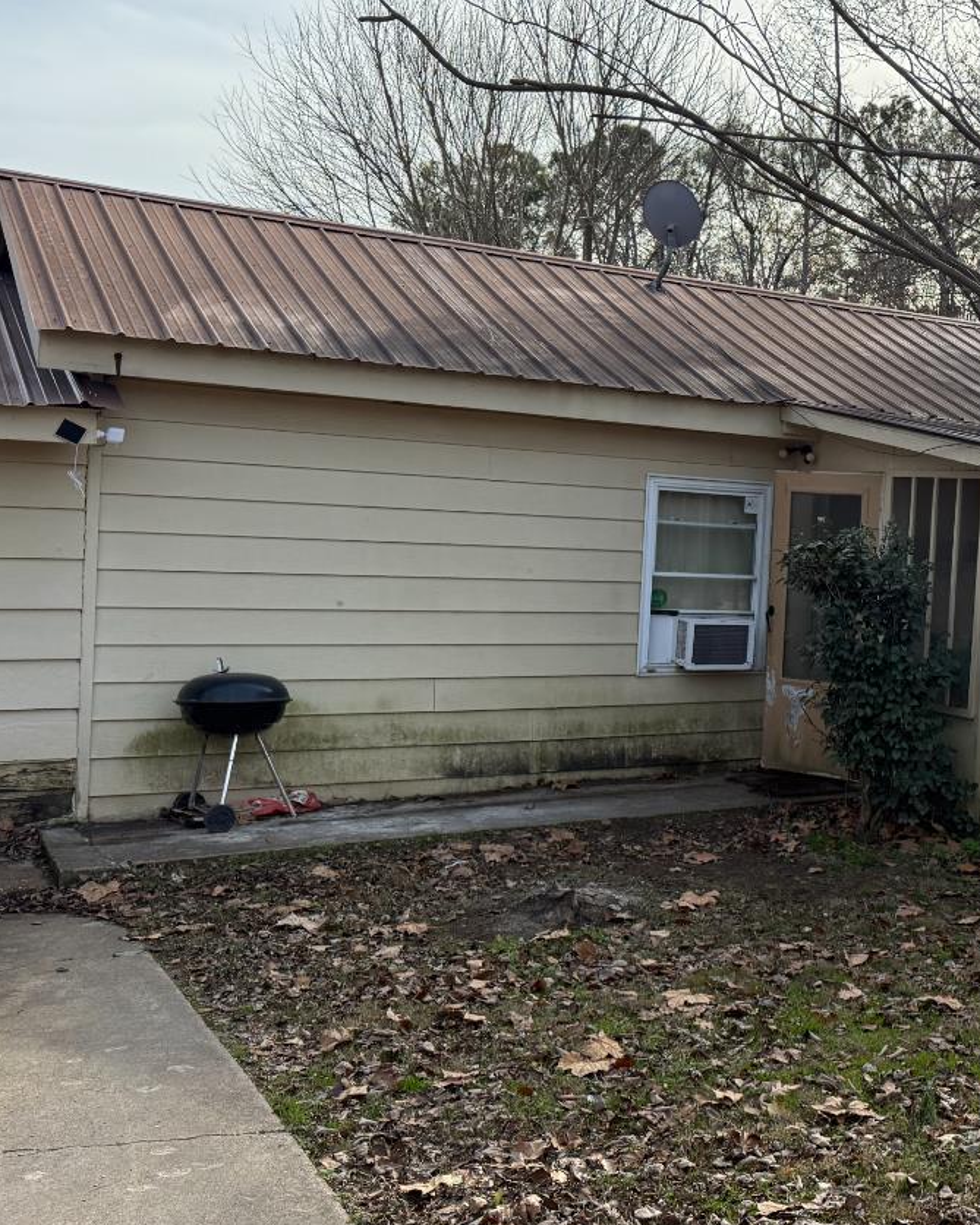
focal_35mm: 42
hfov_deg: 32.3
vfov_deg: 43.8
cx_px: 1022
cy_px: 564
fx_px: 1524
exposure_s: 1/2907
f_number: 1.78
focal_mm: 6.76
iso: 100
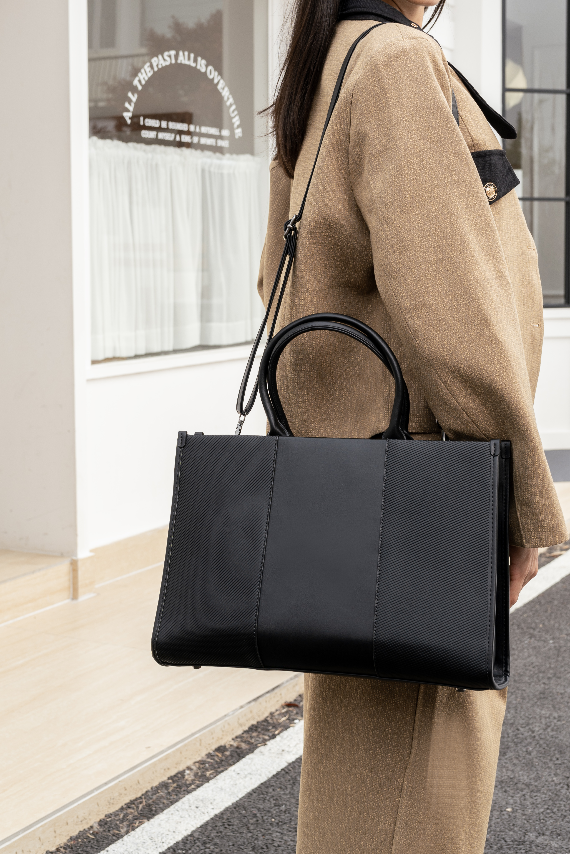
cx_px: 358
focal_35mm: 60
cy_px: 331
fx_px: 1425
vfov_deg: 33.3
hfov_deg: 22.6
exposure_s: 1/125
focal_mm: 41
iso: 100
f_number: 7.1
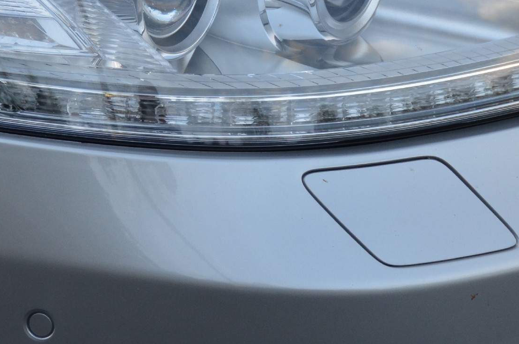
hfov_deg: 7.6
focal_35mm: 272
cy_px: -33
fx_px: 3914
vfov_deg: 5.0
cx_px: 222
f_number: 5
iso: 720
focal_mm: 80
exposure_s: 1/1000
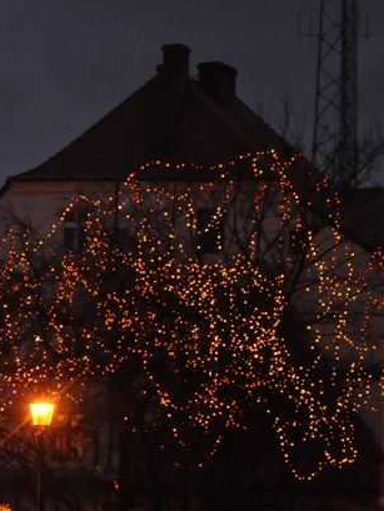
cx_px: -236
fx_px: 2557
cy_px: 397
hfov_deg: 8.4
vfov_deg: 11.4
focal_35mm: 173
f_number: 4.8
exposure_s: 1/60
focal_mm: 48
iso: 2000
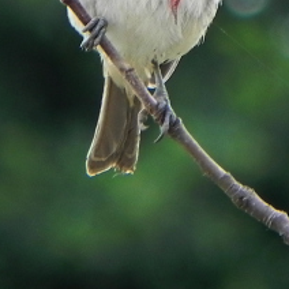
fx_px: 19382
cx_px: 154
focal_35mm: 2052
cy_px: -59
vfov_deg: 0.9
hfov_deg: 0.9
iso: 160
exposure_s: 1/165
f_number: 5
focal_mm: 85.6
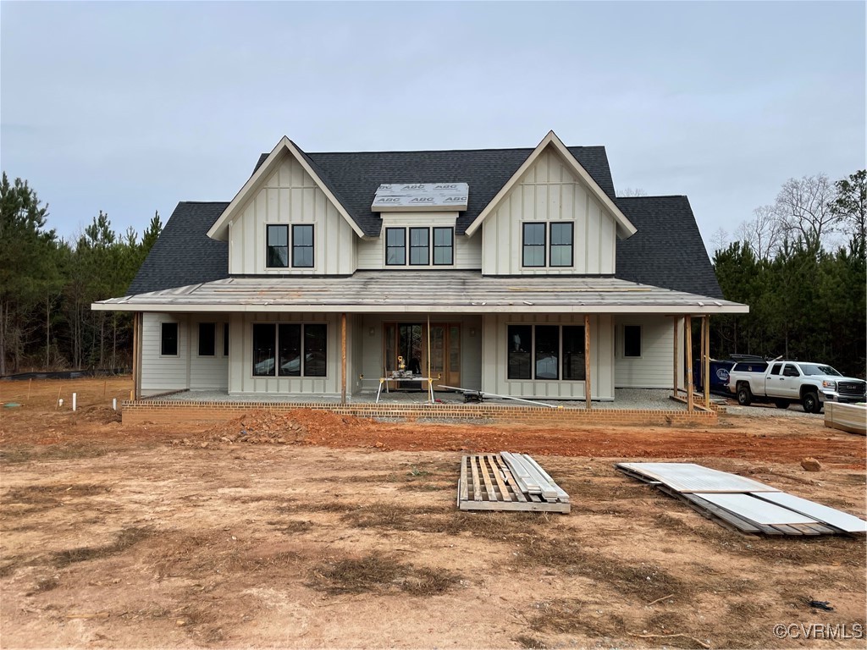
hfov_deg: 67.3
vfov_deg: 53.1
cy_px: 325
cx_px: 434
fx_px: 651
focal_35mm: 26
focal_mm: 4.2
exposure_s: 1/2053
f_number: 1.6
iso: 32
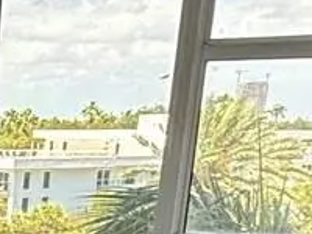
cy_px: 435
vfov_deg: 12.0
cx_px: -275
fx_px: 1009
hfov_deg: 14.9
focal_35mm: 112
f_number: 2.2
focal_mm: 2.22
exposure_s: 1/110
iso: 64
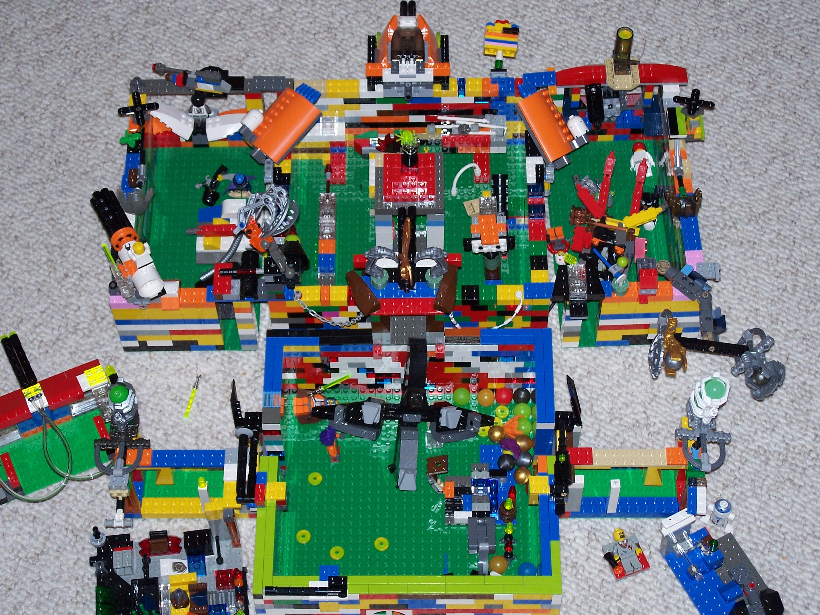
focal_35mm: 80
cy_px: 323
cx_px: 400
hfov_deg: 24.4
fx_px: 1895
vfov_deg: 18.4
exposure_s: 1/100
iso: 125
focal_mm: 14.7
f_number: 3.2
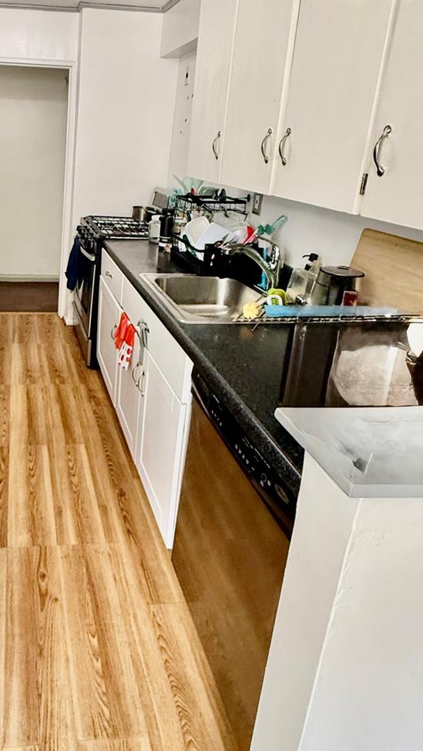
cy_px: 259
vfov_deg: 74.3
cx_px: 61
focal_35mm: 24
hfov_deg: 44.4
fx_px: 479
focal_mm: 2.22
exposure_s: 1/60
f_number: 2.2
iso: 320
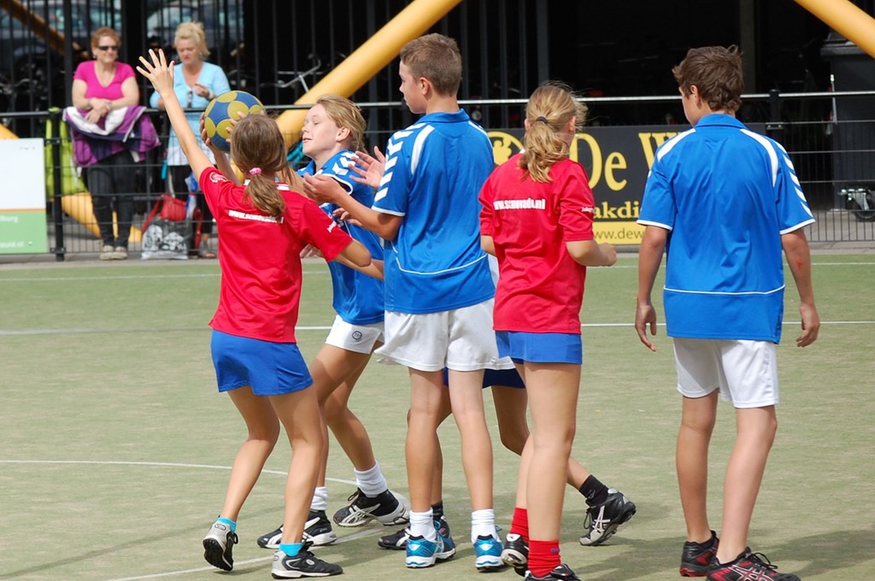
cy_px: 290
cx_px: 438
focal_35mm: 129
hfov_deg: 15.9
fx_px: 3131
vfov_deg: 10.6
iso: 200
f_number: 5.6
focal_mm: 86
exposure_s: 1/500
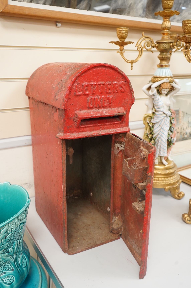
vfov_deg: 57.3
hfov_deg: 39.9
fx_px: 263
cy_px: 144
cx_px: 96
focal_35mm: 33
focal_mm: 33
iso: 3200
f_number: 5.6
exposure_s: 1/100
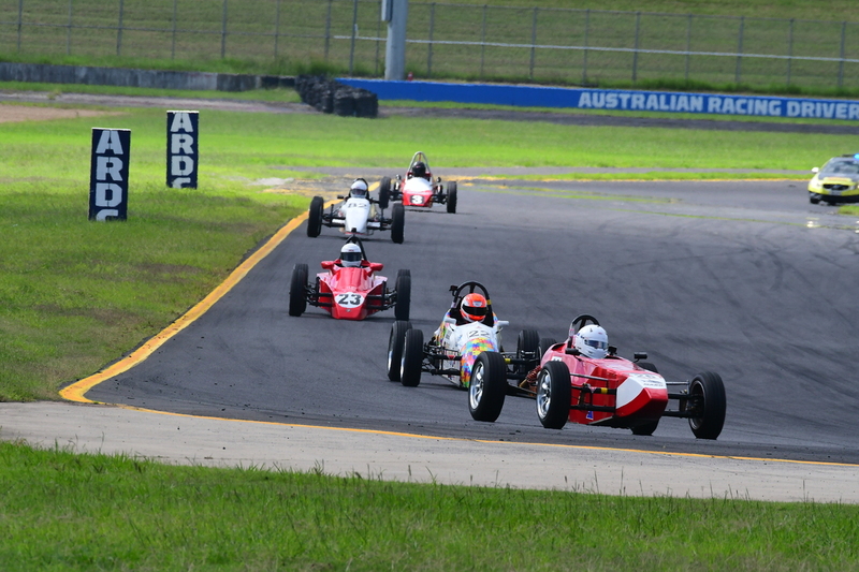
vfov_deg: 2.3
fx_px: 13955
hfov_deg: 3.5
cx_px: 430
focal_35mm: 585
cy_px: 286
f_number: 11
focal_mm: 390
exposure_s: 1/640
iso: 640
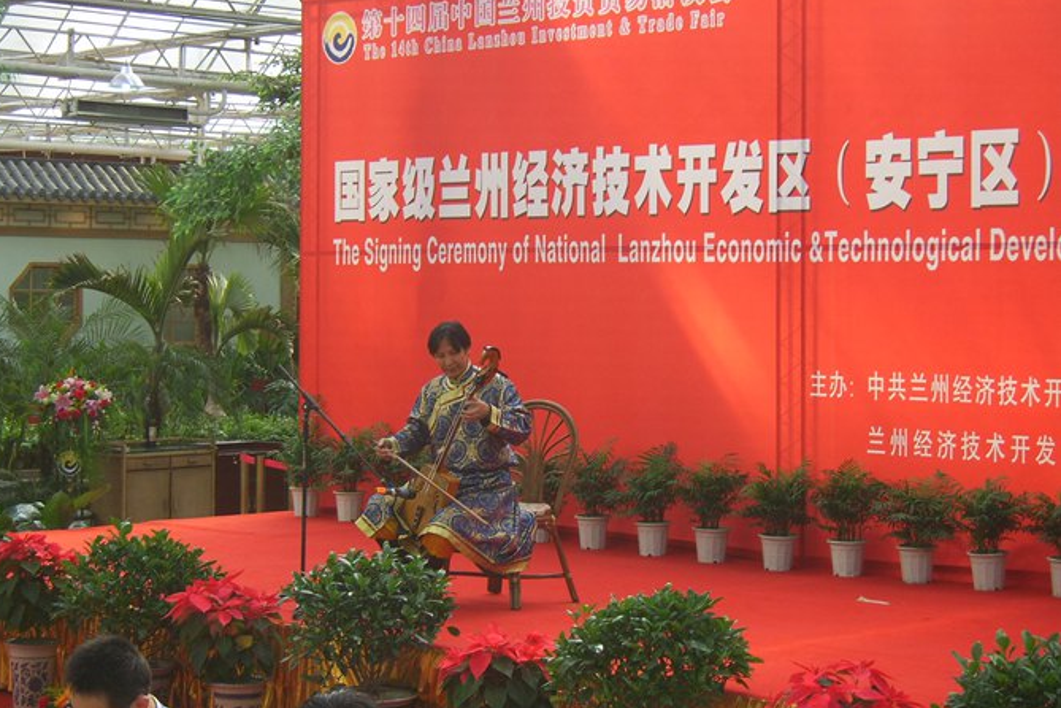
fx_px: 2564
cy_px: 350
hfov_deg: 23.4
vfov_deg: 15.7
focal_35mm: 87
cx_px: 508
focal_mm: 16.7
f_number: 4
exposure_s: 1/60
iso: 50
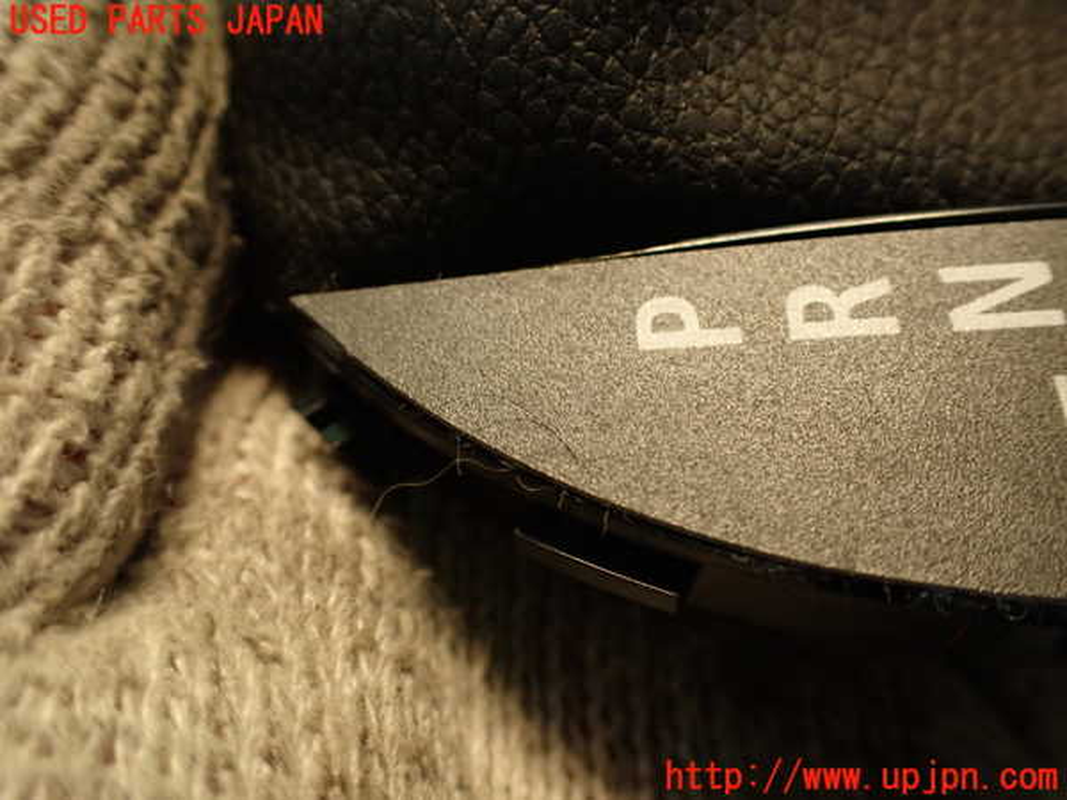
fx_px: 925
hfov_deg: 60.0
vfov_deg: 46.8
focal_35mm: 30
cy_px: 400
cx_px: 534
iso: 320
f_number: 2.3
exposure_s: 1/30
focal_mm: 5.4
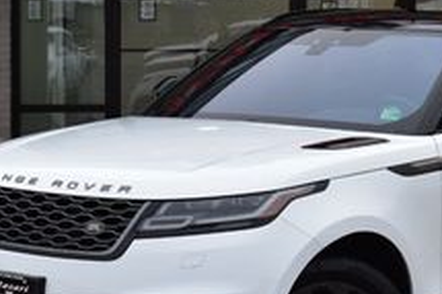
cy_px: 66
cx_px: 292
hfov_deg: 15.8
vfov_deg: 10.5
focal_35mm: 129
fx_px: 1589
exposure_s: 1/100
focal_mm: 29
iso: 400
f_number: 9
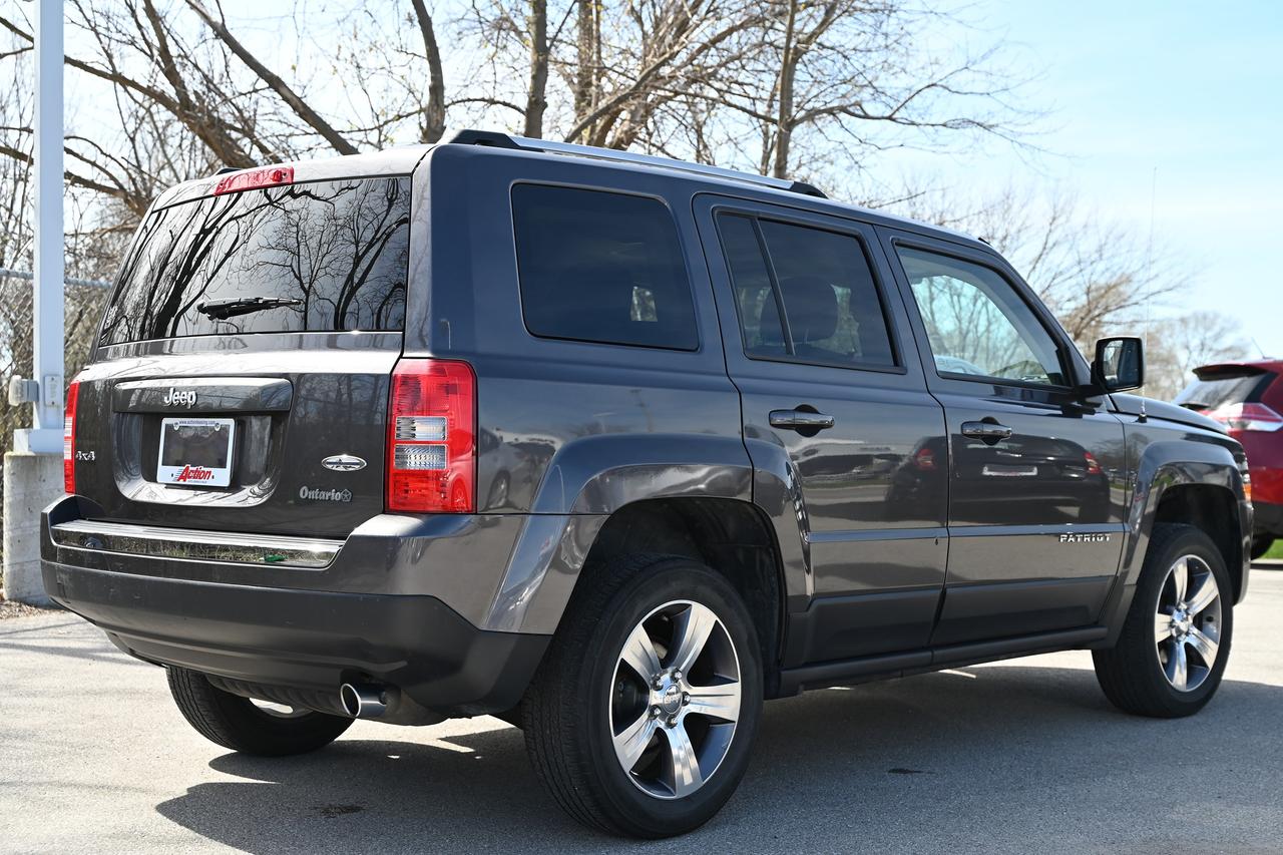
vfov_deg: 28.6
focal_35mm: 47
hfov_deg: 41.9
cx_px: 642
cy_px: 428
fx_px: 1675
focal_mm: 47
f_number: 5.6
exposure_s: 1/250
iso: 125
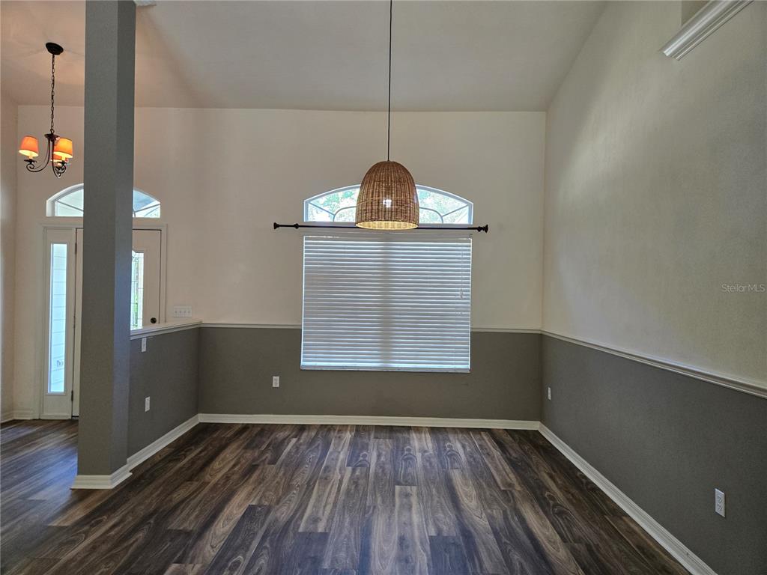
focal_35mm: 23
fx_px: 510
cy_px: 288
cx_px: 384
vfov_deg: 58.9
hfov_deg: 73.9
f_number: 1.8
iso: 160
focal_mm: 5.4
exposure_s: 1/120
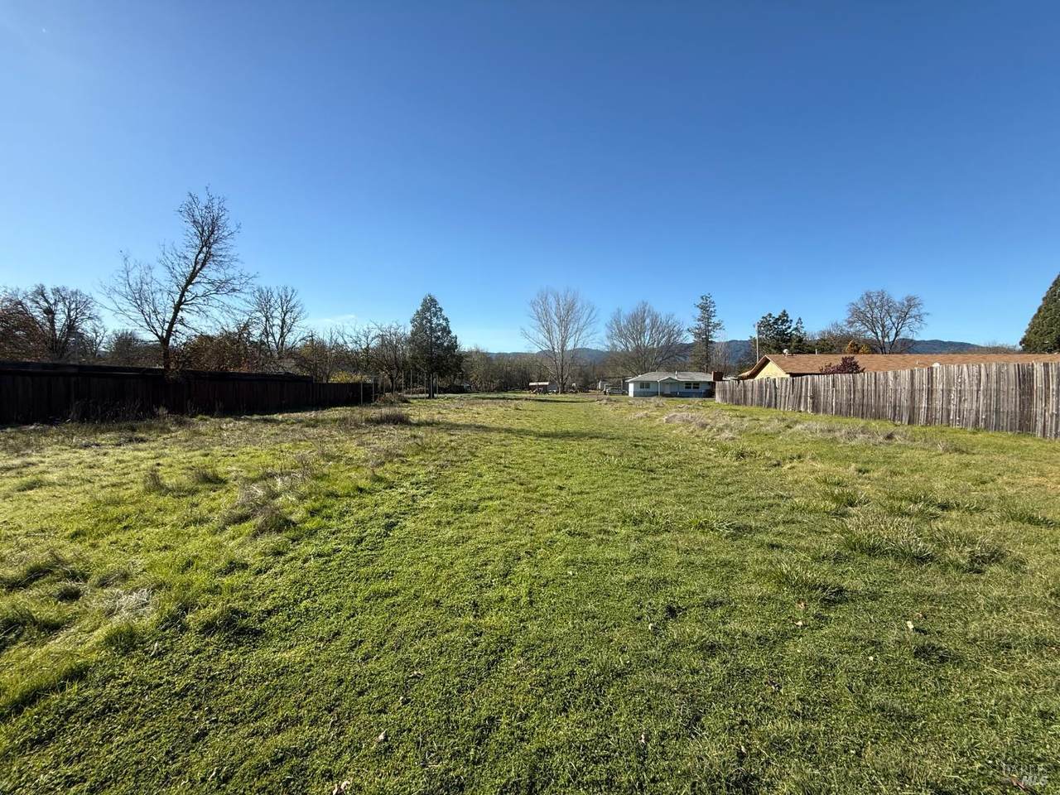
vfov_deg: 85.7
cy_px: 398
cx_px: 530
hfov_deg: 102.1
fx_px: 429
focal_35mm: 14
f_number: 2.2
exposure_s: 1/1572
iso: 50
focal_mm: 2.22
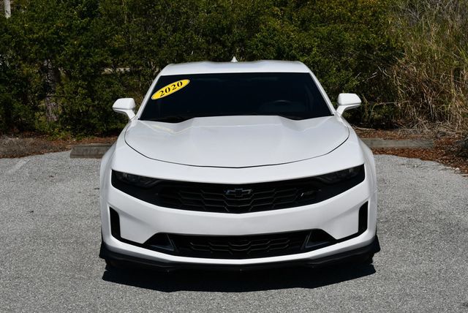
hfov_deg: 28.0
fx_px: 937
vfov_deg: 19.0
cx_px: 234
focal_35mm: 72
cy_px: 156
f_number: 11
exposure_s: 1/500
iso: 100
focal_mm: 36
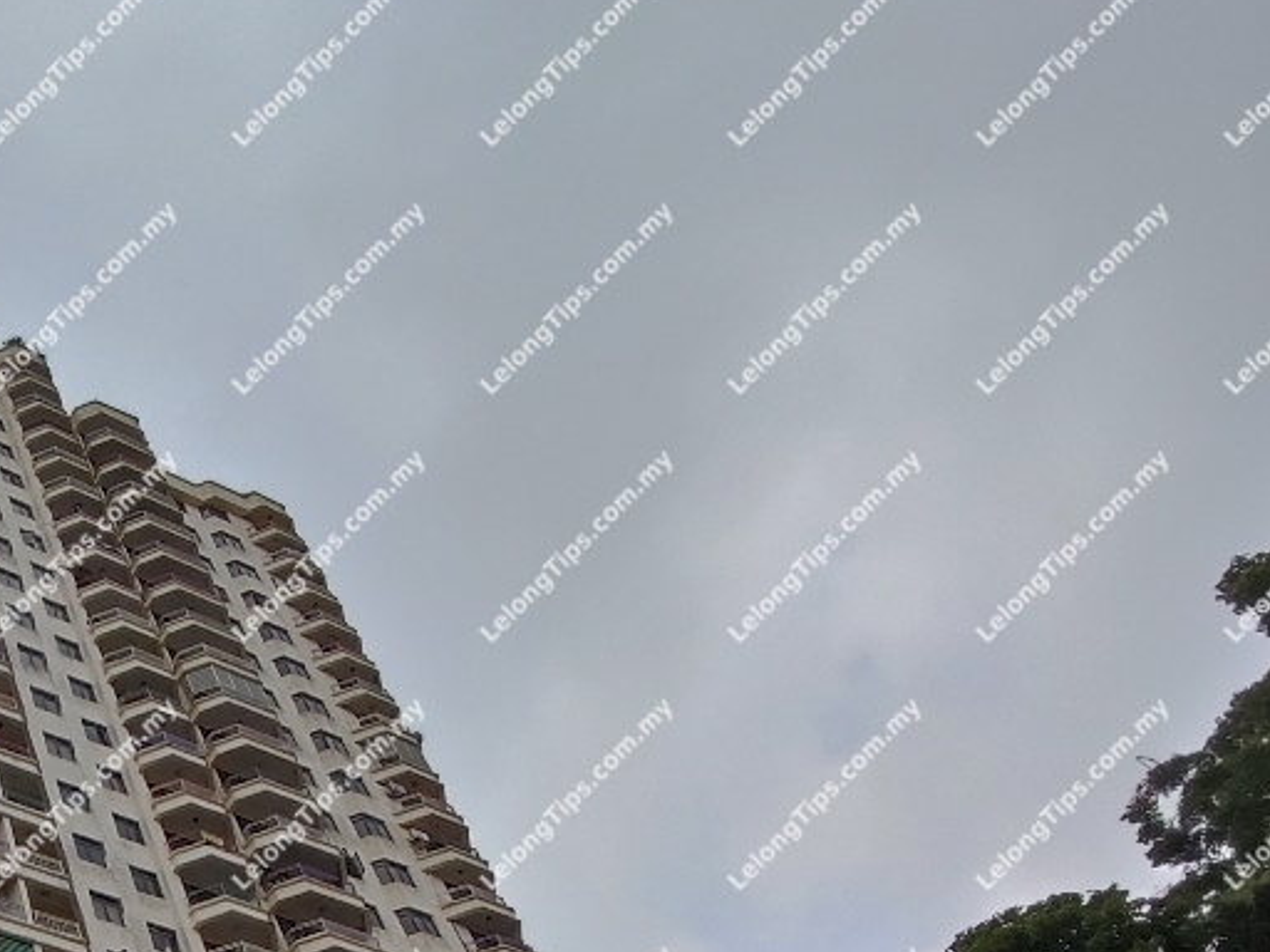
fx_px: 1468
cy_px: 1117
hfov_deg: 37.4
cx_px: -192
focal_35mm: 40
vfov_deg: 30.9
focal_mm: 1.65
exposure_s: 1/1139
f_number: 2.2
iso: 50
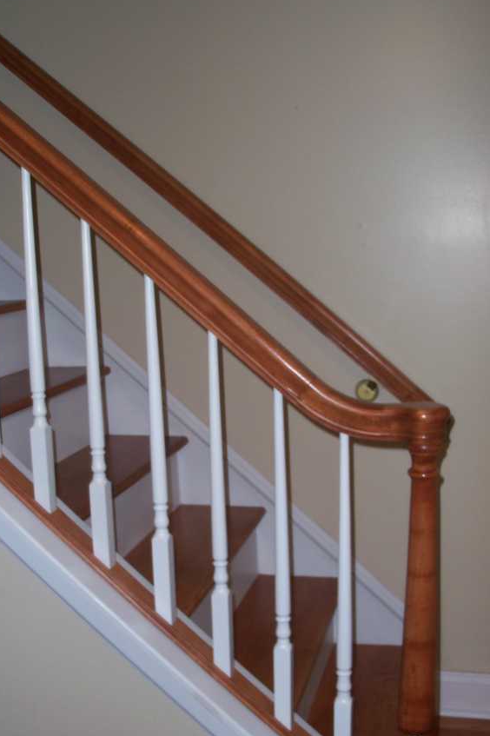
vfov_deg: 45.4
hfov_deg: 31.1
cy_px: 393
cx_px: 206
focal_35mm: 43
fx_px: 879
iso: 64
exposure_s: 1/30
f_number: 3
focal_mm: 6.3
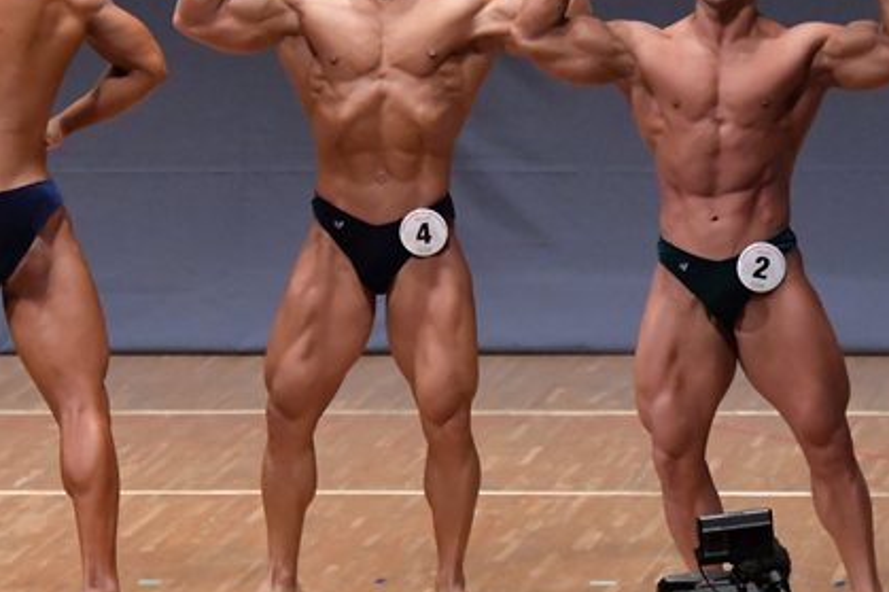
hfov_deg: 5.0
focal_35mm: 416
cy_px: 210
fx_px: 10268
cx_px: 343
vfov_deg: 3.3
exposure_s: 1/400
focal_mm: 150
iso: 8000
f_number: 5.6
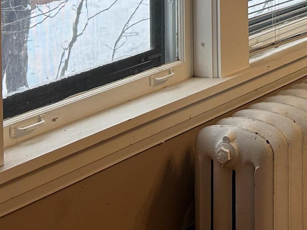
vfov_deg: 14.6
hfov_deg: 19.0
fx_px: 825
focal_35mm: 93
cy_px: -129
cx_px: 435
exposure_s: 1/120
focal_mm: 5.7
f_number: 1.5
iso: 50
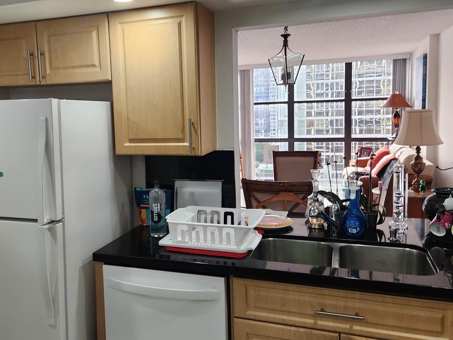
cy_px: 157
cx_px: 167
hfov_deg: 54.7
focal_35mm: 33
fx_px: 432
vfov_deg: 42.9
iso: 125
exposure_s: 1/120
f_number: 1.8
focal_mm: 5.4
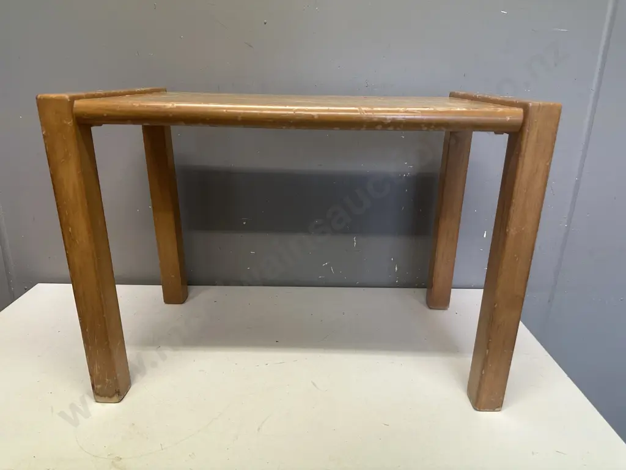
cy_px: 235
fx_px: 434
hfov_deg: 71.6
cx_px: 313
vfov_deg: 56.8
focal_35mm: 24
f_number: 1.78
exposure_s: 1/100
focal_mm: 6.86
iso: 125
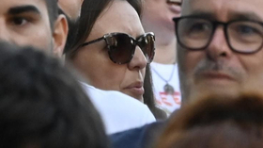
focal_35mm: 1258
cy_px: -251
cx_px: 197
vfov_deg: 1.0
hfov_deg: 1.7
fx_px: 8766
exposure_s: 1/640
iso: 1250
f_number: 5.6
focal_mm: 140
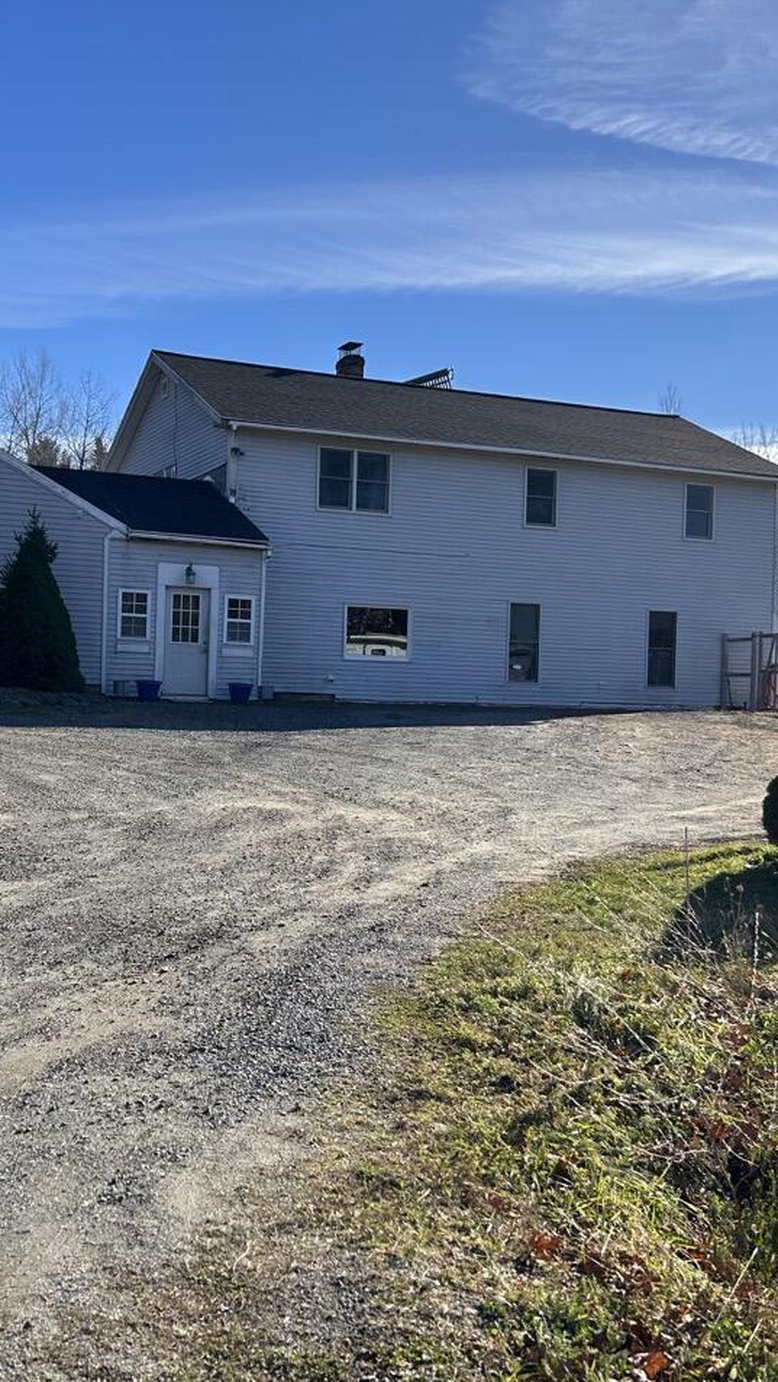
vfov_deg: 52.8
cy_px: 692
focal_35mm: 38
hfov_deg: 31.0
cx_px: 275
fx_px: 1393
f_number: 1.5
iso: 50
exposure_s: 1/3356
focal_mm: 5.7
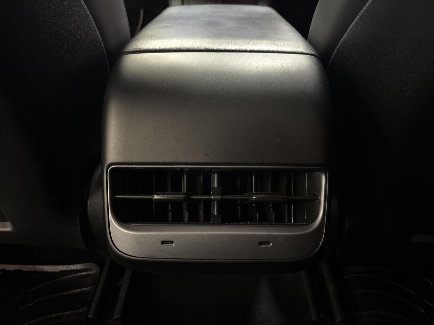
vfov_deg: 53.1
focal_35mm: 26
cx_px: 217
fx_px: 326
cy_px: 162
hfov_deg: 67.3
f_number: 1.6
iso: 1000
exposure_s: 1/19
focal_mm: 5.96
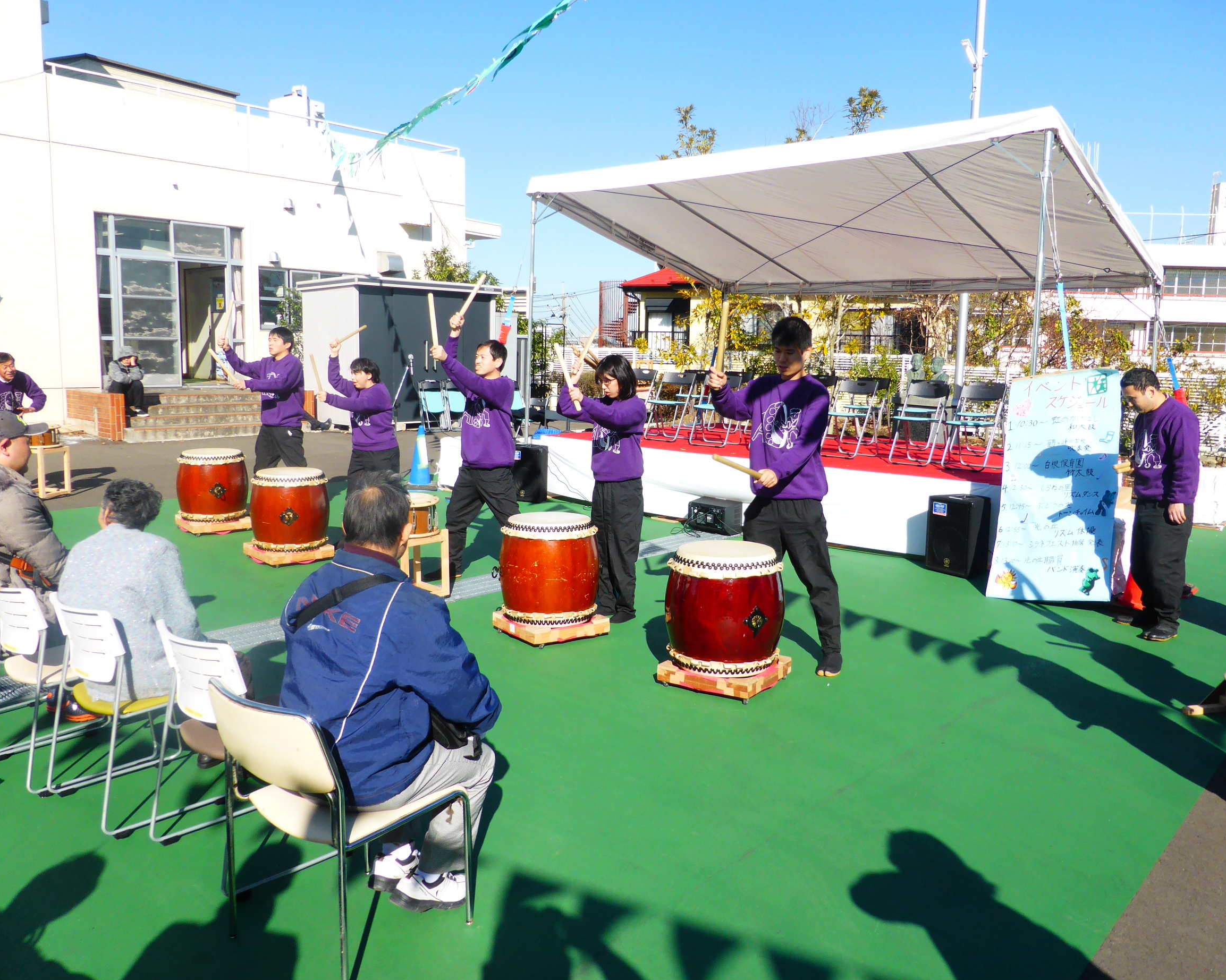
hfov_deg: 66.0
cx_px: 645
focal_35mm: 26
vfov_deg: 54.9
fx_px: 943
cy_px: 475
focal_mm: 4.3
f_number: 3.3
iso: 100
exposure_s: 1/1000
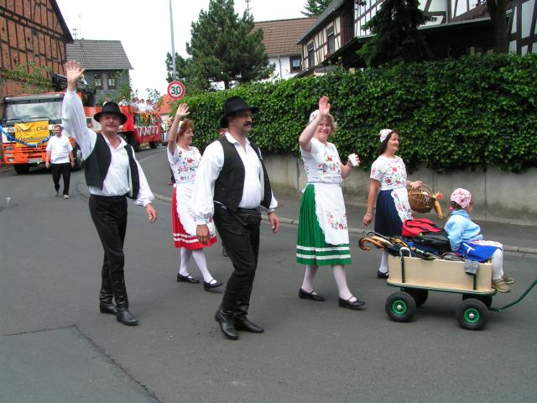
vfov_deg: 37.7
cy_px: 202
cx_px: 268
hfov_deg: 49.0
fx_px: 589
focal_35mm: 38
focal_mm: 5.8
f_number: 5.6
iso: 50
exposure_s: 1/160
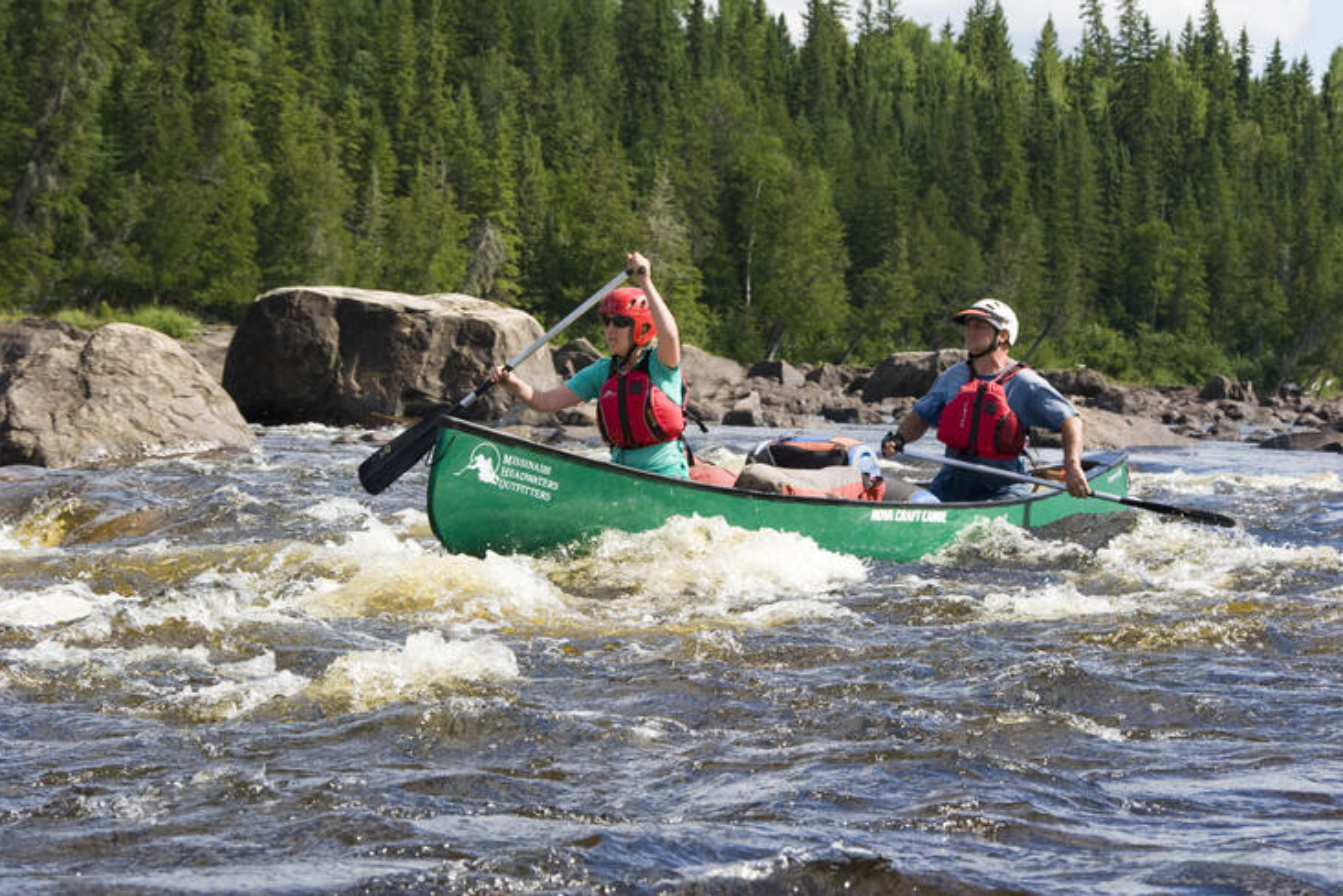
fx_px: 4515
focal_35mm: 121
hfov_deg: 16.9
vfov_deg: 11.3
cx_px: 667
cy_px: 447
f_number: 14
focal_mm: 120
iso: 400
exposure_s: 1/320
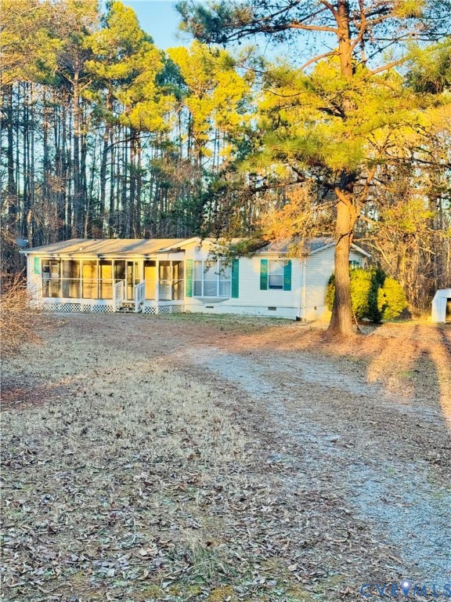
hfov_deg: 30.3
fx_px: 834
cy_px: 301
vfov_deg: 39.7
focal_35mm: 48
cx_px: 226
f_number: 1.78
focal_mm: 6.76
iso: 64
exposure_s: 1/209
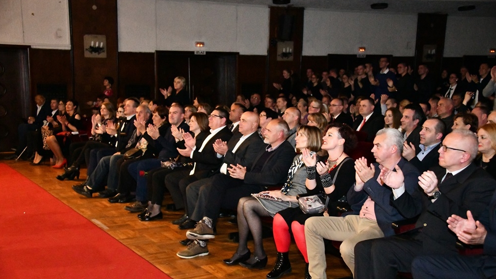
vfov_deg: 24.9
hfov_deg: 42.9
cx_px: 247
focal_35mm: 48
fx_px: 631
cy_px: 162
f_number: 4.2
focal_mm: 45
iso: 25600
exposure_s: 1/250
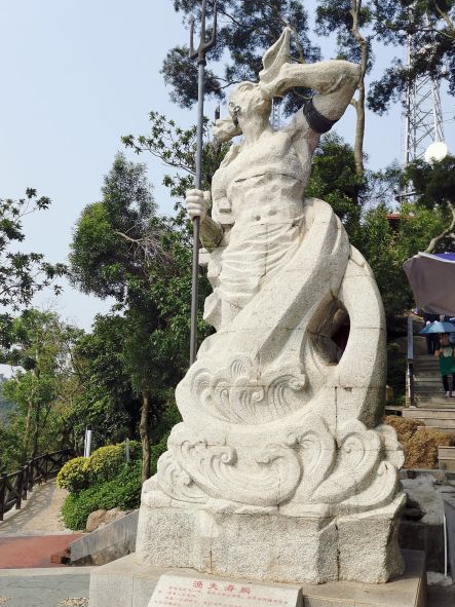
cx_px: 253
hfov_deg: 44.1
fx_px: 561
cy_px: 315
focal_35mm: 32
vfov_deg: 56.8
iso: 50
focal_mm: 4.75
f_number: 1.8
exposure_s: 1/3333
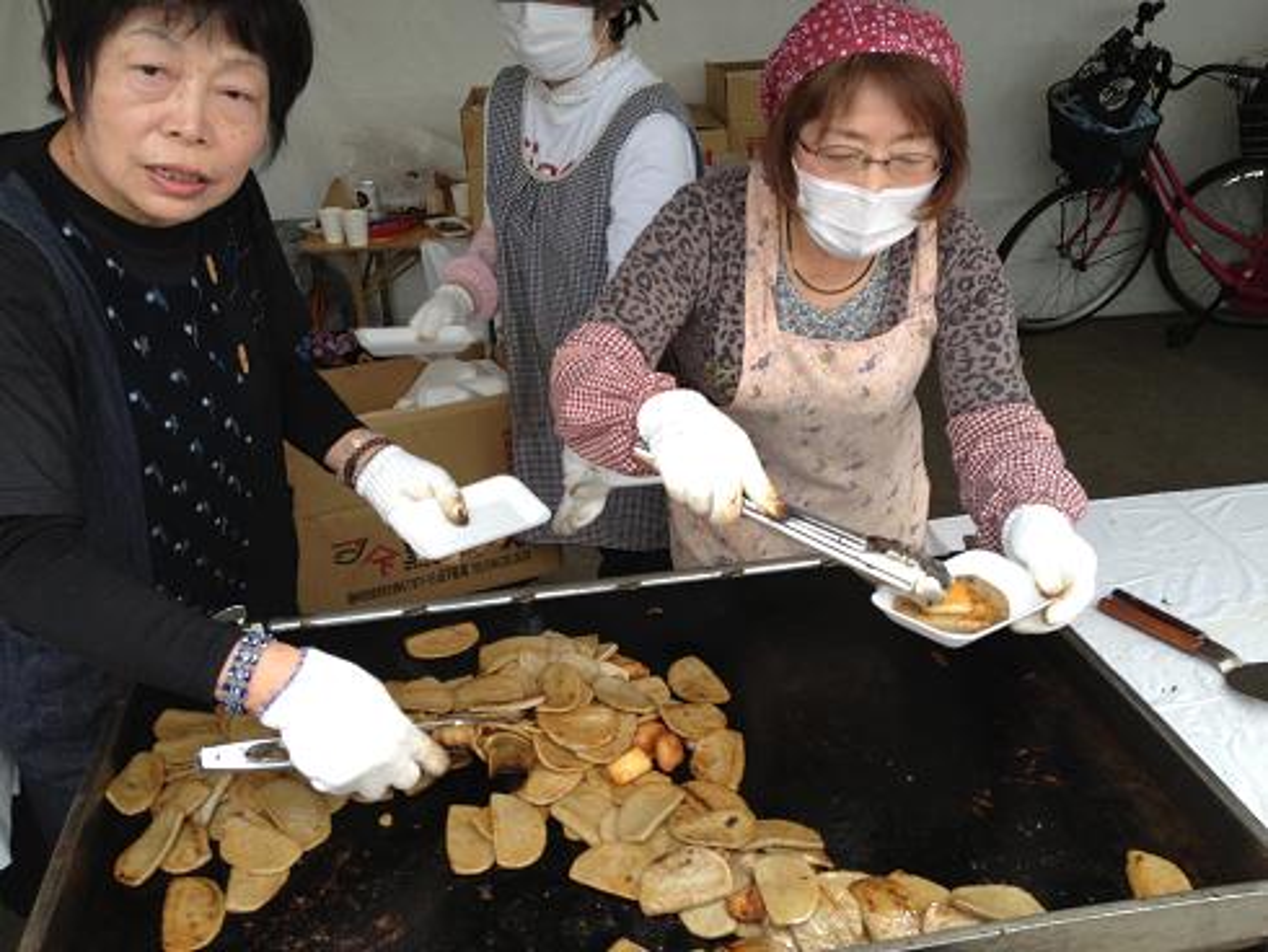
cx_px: 634
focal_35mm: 35
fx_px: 1283
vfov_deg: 40.7
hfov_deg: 52.6
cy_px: 476
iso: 50
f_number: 2.4
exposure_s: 1/323
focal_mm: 4.28
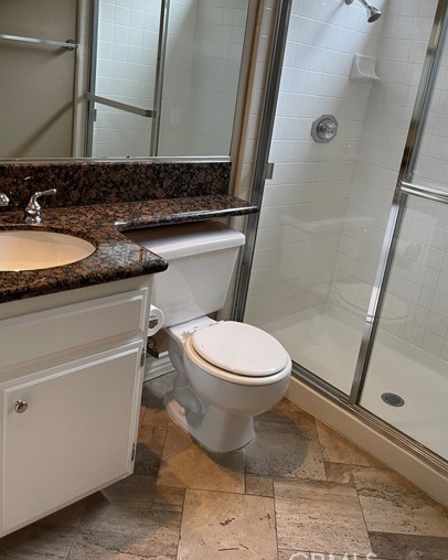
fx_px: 531
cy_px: 226
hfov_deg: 45.6
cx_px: 258
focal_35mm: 32
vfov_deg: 55.3
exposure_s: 1/60
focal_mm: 5.1
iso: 100
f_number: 1.6
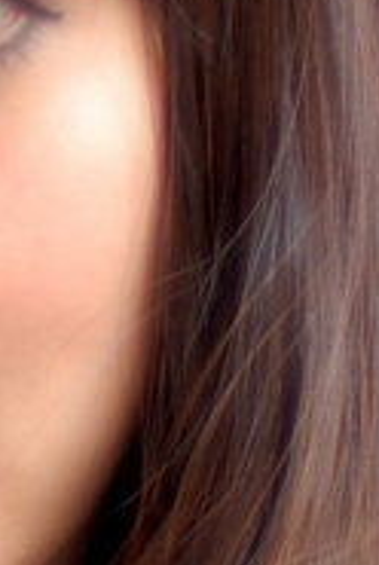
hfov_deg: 2.4
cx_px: -798
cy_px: 855
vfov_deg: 3.7
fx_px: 8763
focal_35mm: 557
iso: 100
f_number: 1.4
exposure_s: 1/250
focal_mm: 50
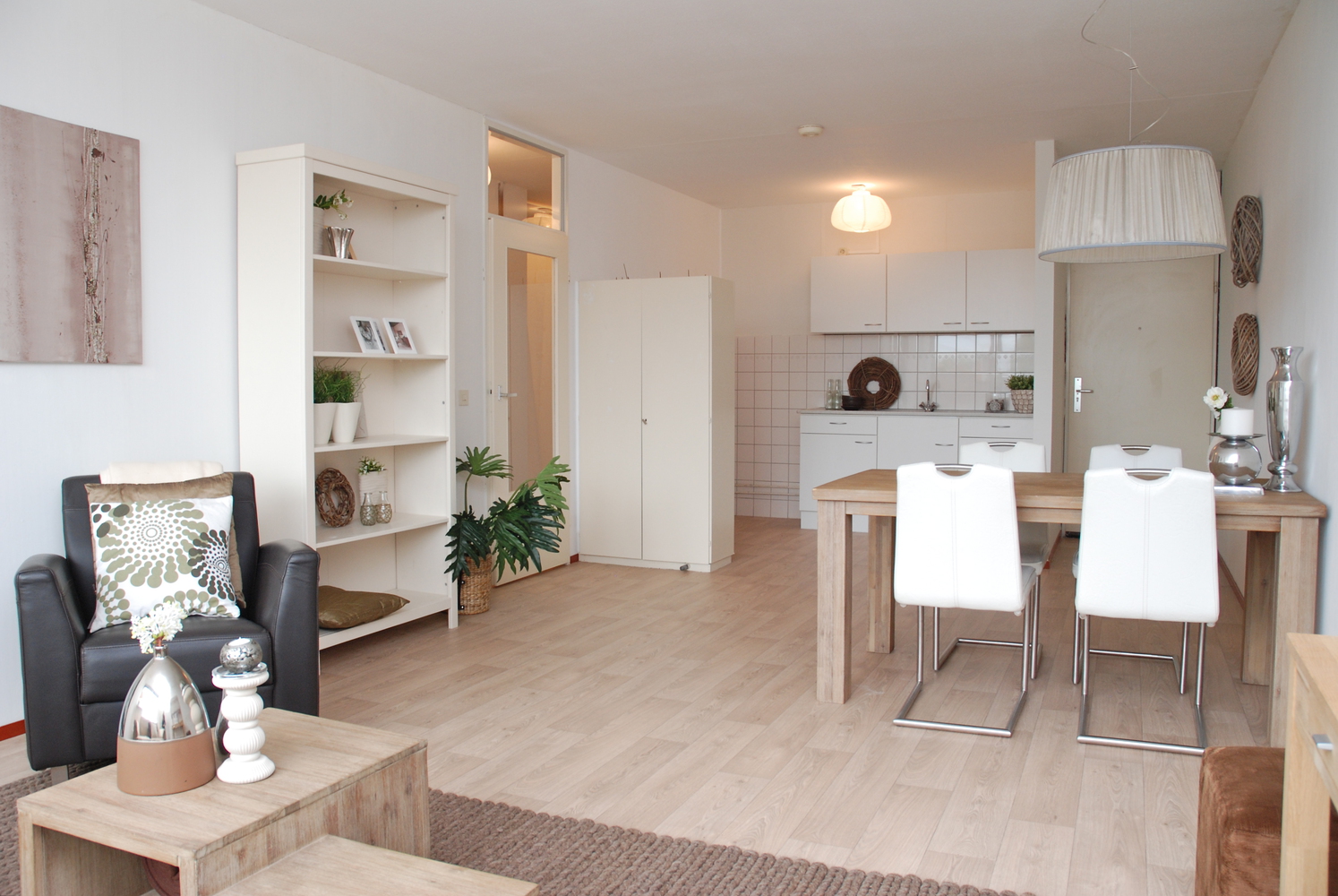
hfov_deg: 67.3
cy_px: 448
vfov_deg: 48.0
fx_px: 1005
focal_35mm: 27
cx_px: 669
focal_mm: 18
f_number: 5.6
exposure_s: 1/20
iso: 400
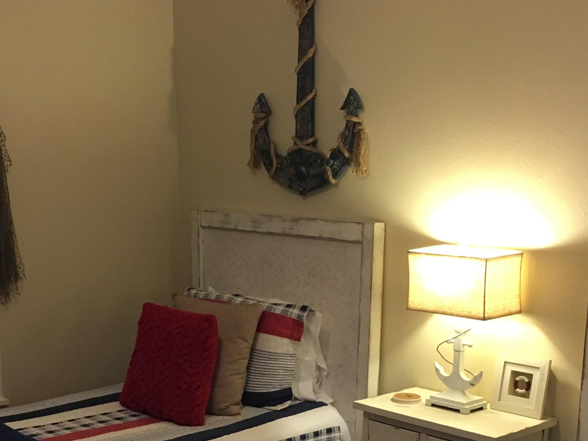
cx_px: 263
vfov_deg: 24.9
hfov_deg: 33.7
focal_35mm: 57
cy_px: 394
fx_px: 968
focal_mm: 4.15
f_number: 2.2
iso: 160
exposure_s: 1/30
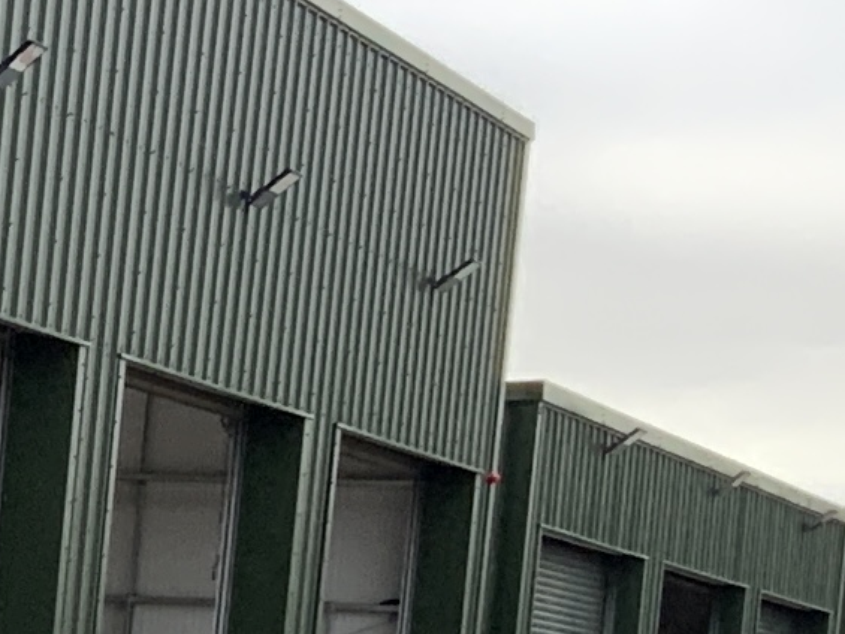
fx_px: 5054
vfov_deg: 7.0
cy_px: 1208
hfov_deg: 8.6
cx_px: -1303
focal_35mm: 207
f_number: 1.8
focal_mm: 3
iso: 25
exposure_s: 1/122
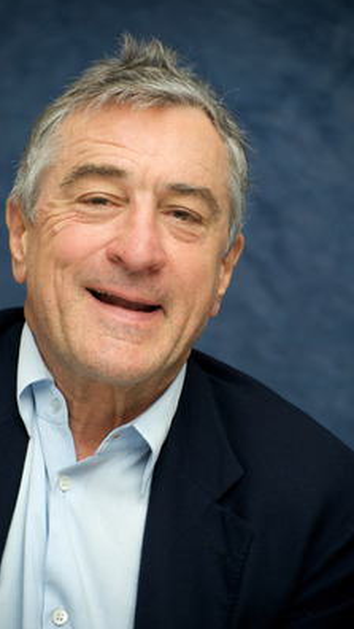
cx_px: 158
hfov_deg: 7.9
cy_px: 313
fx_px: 2551
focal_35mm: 153
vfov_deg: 14.0
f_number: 5.6
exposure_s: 1/125
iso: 400
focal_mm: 145
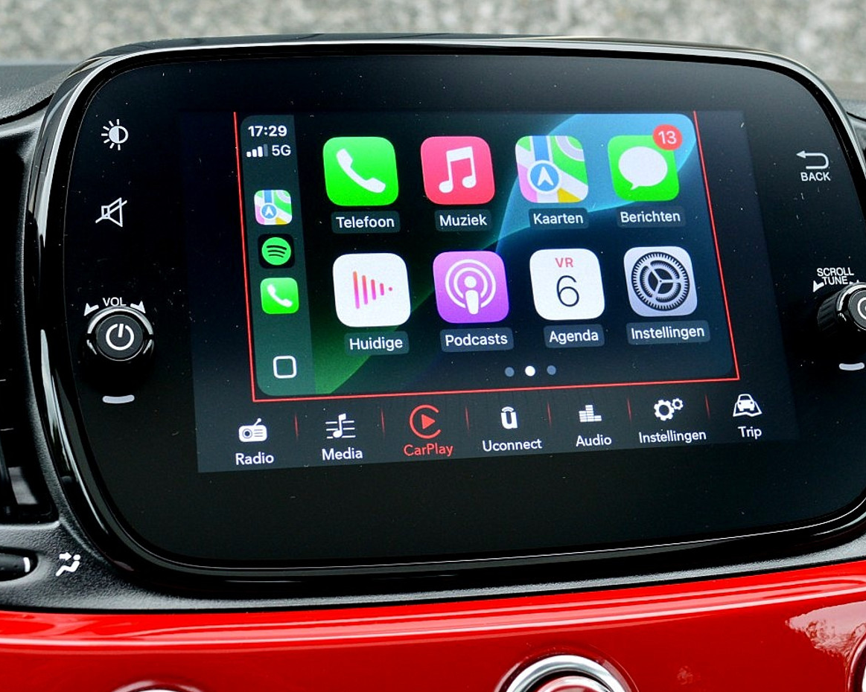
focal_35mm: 63
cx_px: 410
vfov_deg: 24.2
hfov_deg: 30.1
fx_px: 1609
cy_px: 249
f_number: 8
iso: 450
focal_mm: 27
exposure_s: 1/60
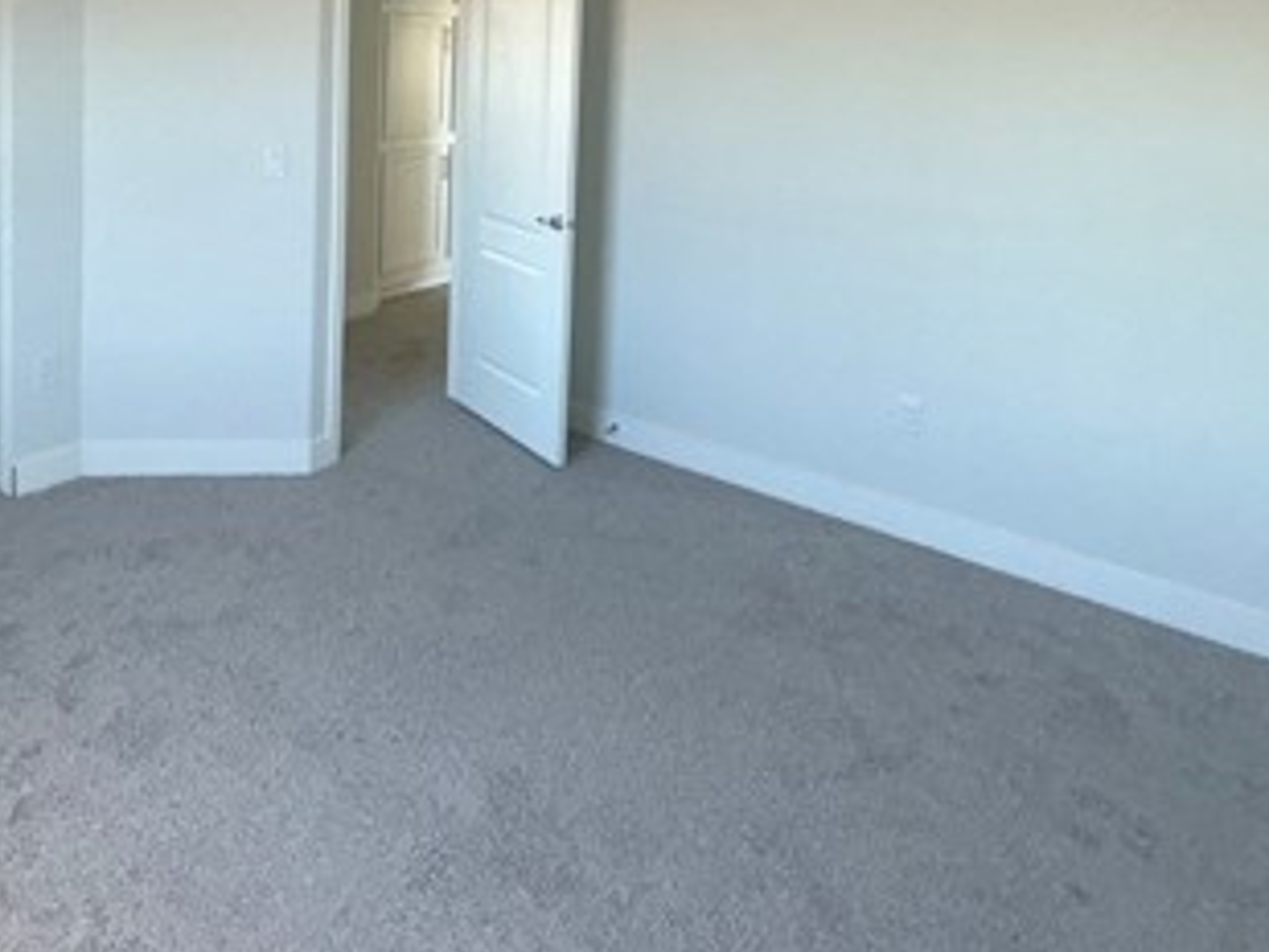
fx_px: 1064
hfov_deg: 61.2
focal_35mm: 29
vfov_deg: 43.6
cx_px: 513
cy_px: 78
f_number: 2.2
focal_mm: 2.22
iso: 500
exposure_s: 1/121
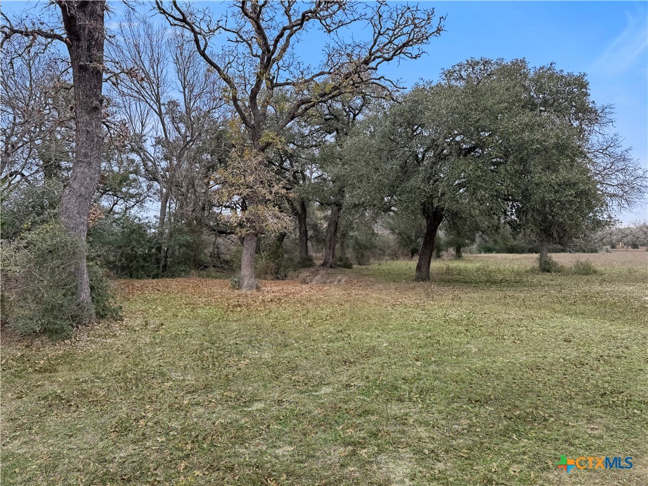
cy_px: 243
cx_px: 324
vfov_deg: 56.8
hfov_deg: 71.6
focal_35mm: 24
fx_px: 449
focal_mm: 6.76
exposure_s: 1/517
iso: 80
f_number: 1.78
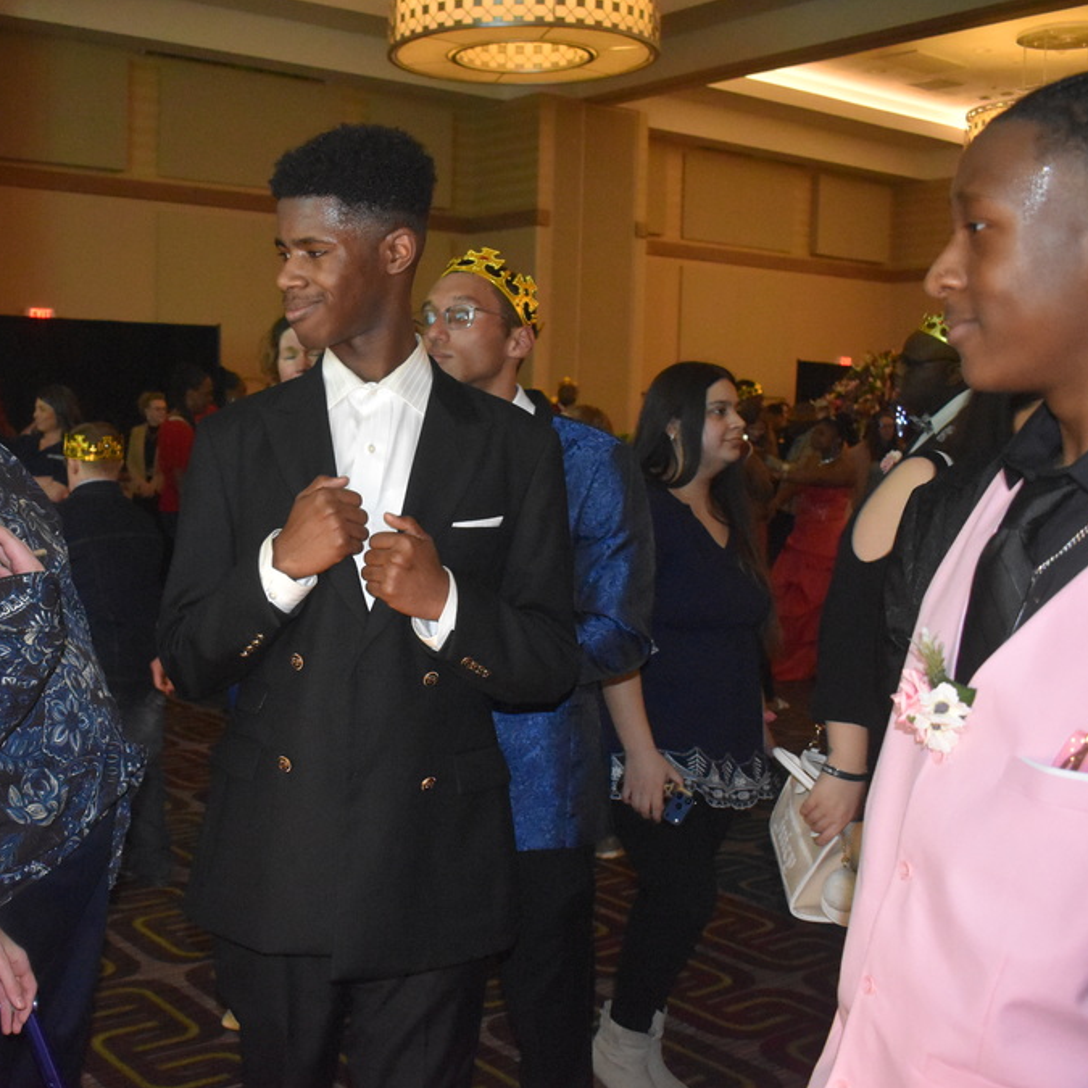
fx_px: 1445
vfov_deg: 41.3
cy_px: 546
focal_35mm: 41
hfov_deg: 40.2
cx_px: 287
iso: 4500
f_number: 3.8
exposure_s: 1/60
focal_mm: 21
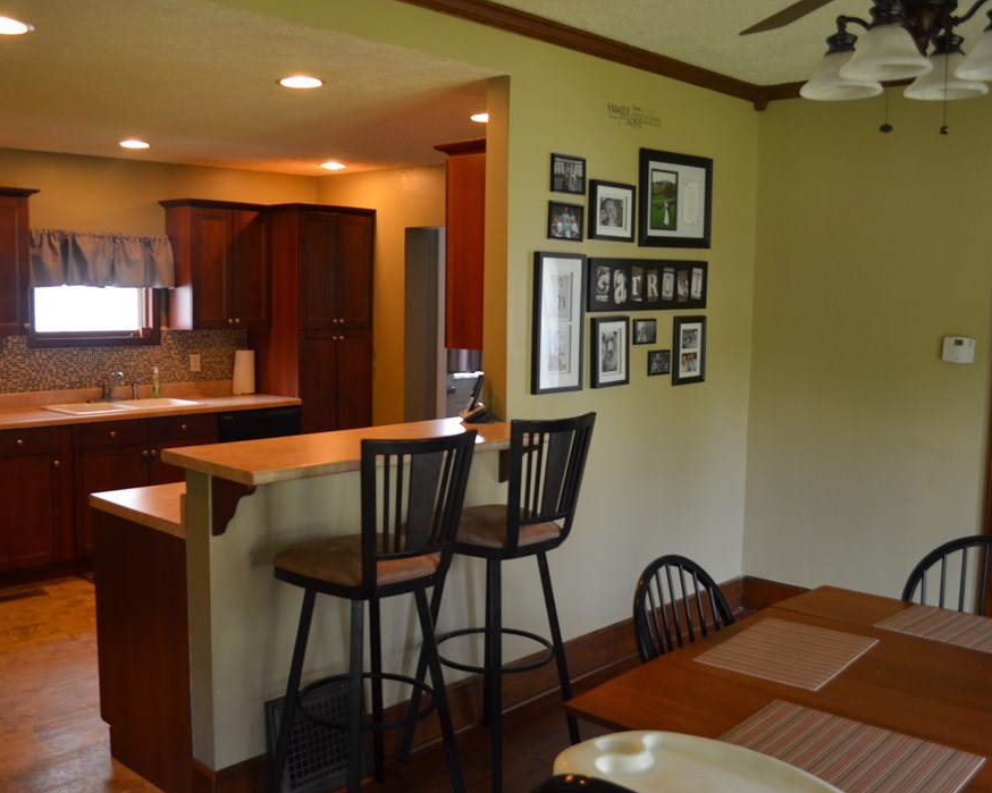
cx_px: 450
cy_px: 399
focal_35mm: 35
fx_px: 1027
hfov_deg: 51.5
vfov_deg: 42.2
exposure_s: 1/60
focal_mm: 20
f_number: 4
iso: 640
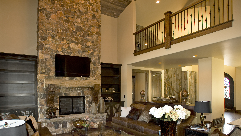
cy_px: 84
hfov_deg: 83.3
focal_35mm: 21
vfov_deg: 53.1
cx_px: 103
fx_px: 134
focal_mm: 17
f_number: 3.5
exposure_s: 1/40
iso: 400
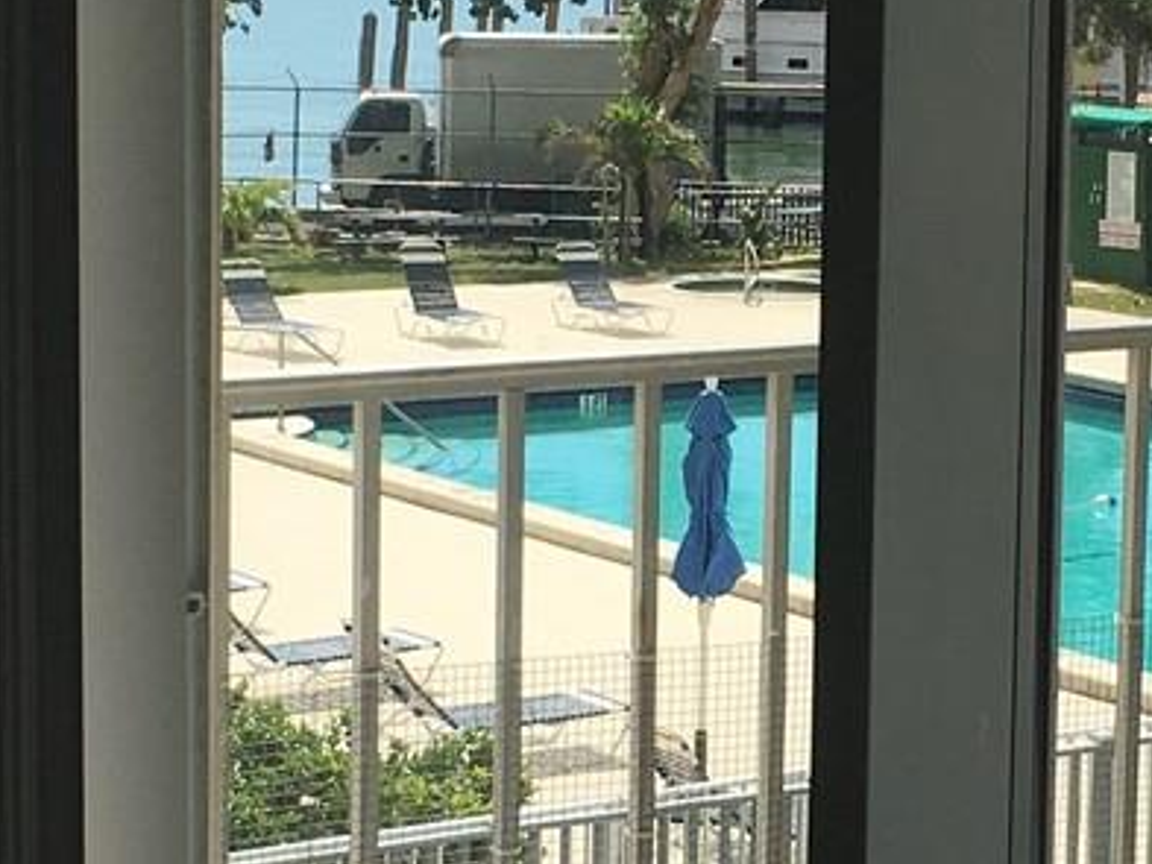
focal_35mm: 118
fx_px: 3928
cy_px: 378
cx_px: 876
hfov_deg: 16.6
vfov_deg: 12.6
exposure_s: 1/2198
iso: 25
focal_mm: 4.15
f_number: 2.2
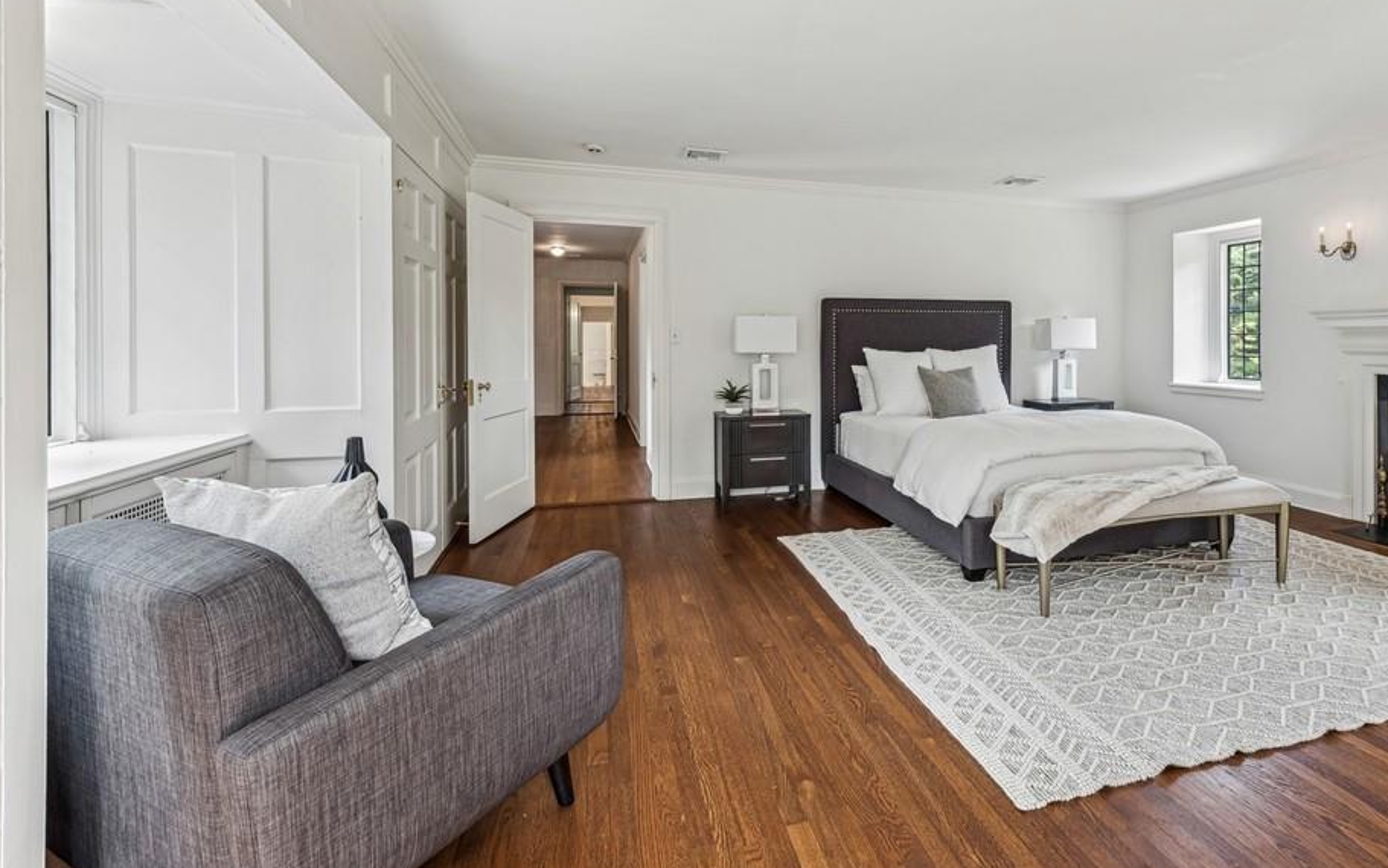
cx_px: 813
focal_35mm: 17
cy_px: 362
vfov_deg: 67.6
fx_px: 643
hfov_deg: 93.4
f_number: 11
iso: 200
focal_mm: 14
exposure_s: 1/2.5
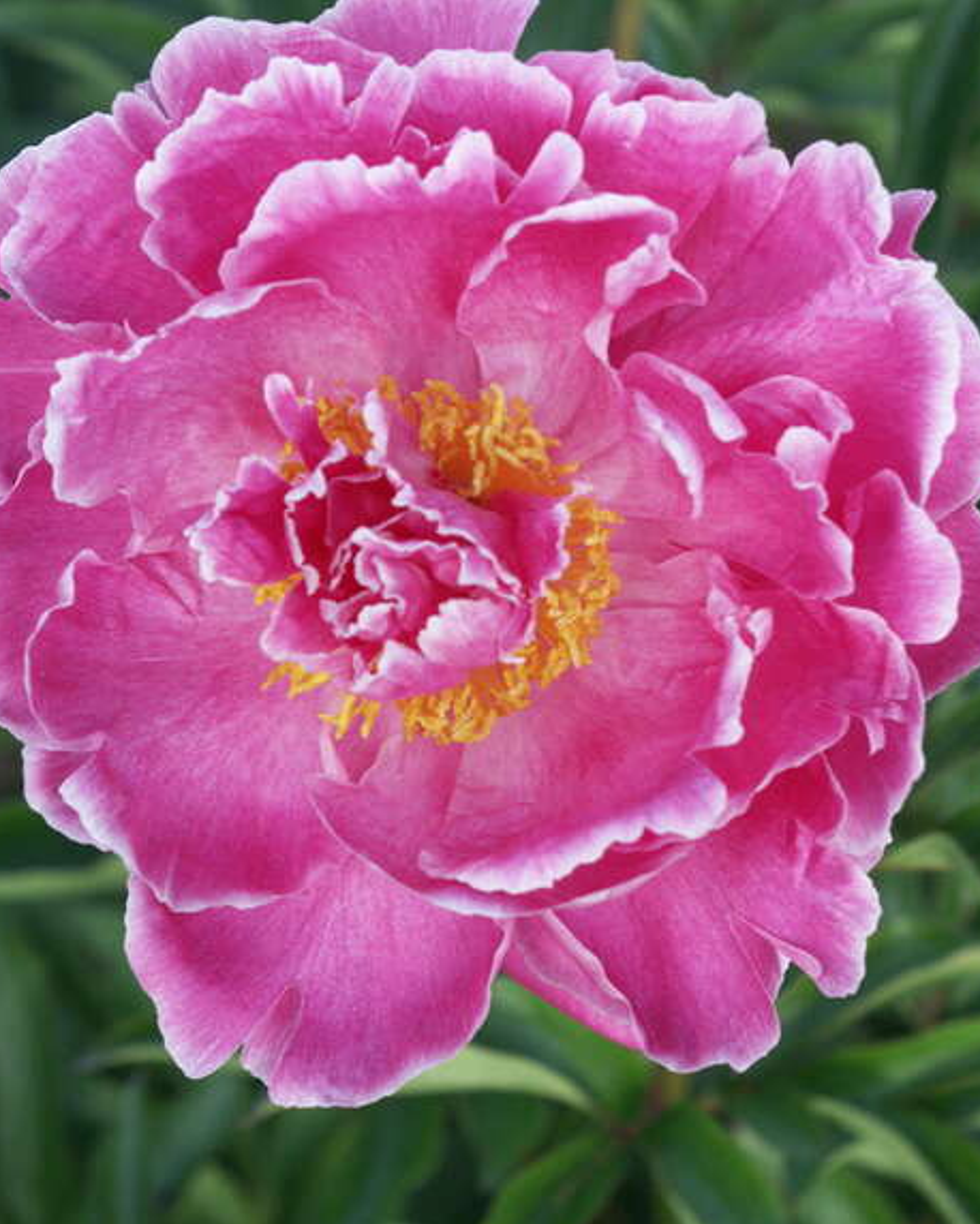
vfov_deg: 15.5
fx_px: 4493
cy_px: 592
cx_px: 477
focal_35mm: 124
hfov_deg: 12.4
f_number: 3.5
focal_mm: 27.12
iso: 100
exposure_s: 1/250
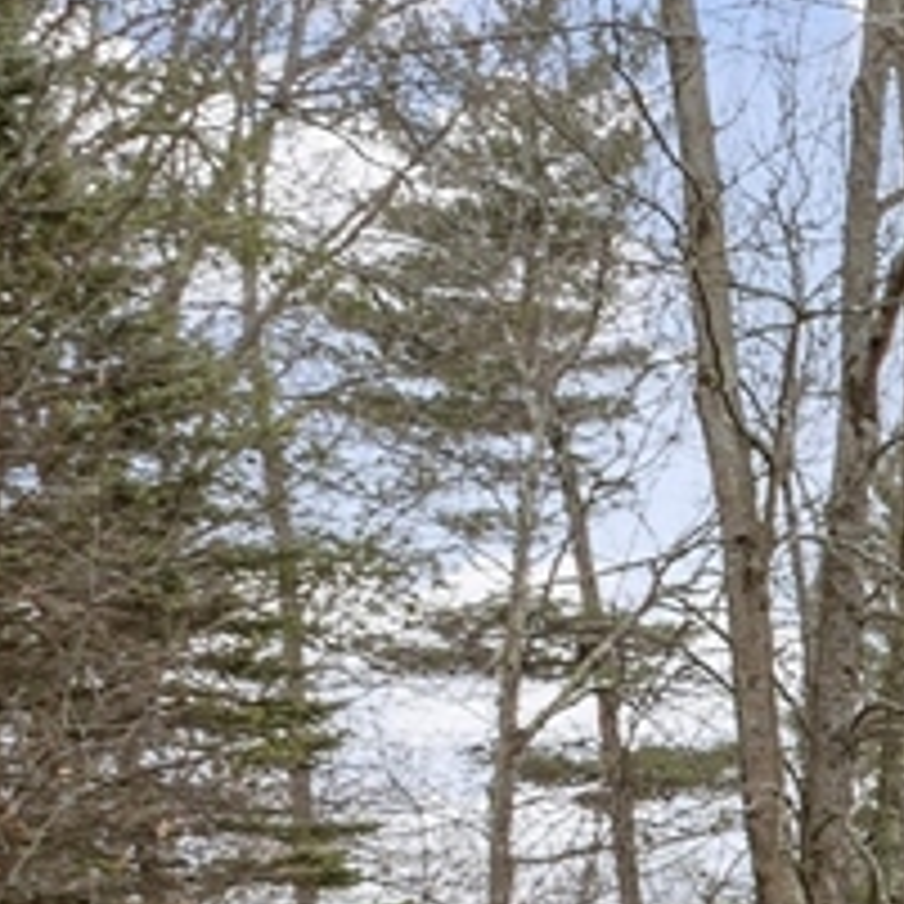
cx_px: 2028
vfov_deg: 9.3
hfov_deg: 8.9
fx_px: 5377
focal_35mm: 182
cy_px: 1410
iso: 100
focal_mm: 28
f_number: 7.1
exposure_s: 1/100
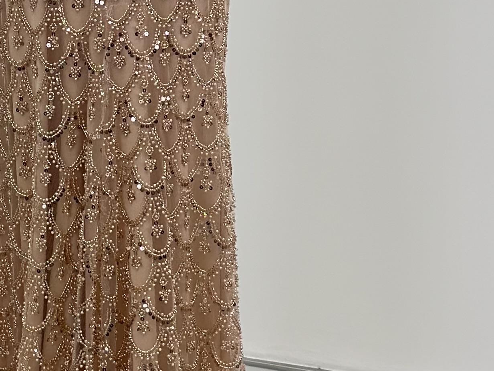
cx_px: 119
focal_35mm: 157
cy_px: 5
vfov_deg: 9.4
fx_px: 2241
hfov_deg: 12.5
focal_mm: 6.86
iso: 80
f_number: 1.78
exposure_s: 1/694
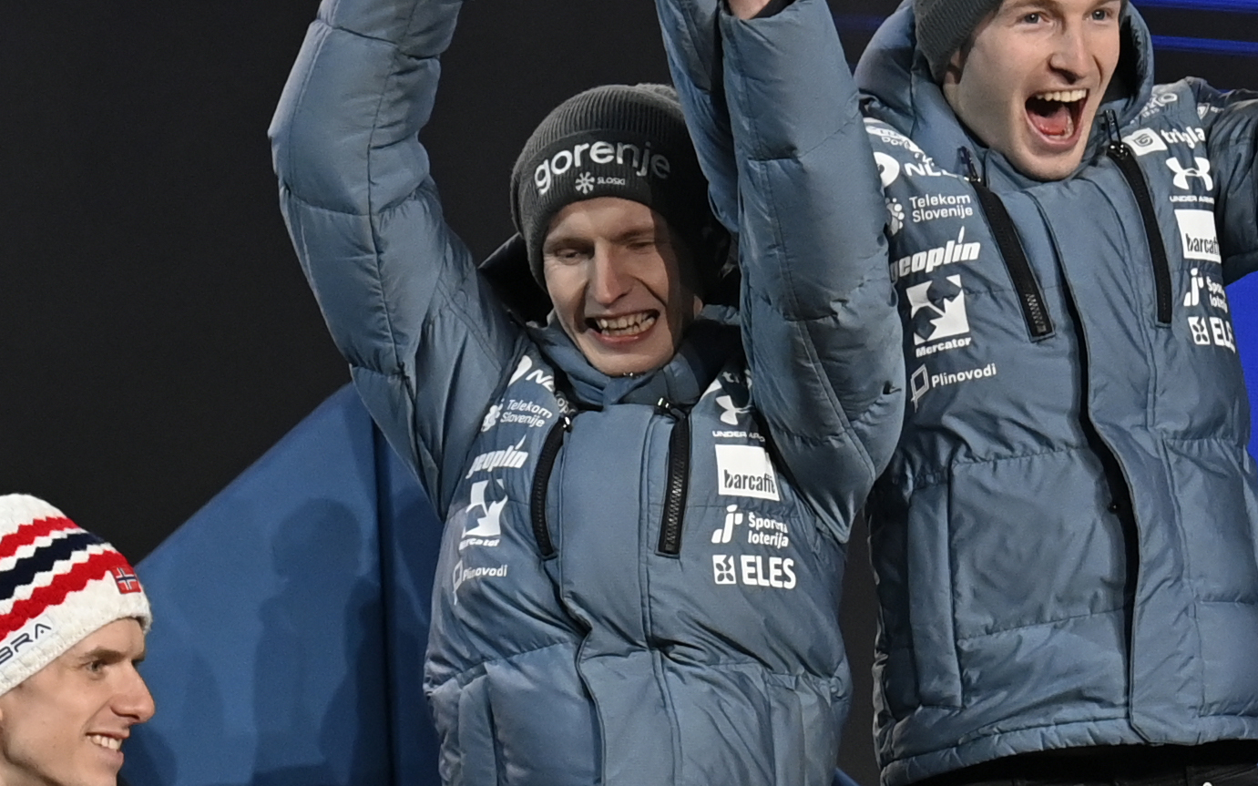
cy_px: 778
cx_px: 1450
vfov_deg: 2.7
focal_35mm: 493
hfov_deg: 4.3
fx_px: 16902
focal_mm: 120
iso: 3200
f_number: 5.6
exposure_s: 1/500
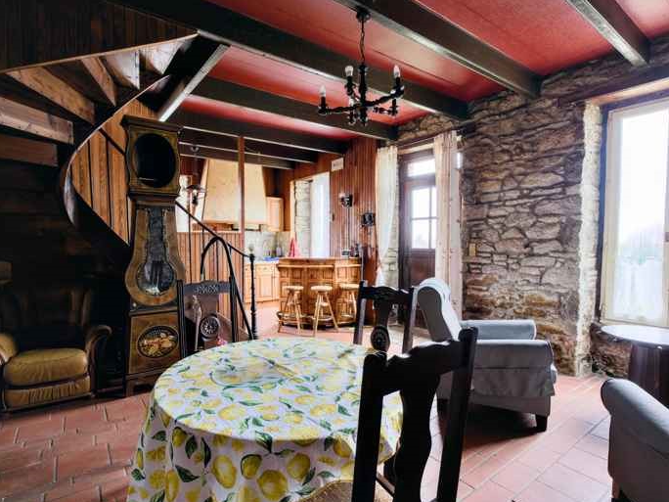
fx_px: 348
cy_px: 258
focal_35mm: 18
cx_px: 310
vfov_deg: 71.6
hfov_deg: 87.6
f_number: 8
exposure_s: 1.3
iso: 800
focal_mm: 16
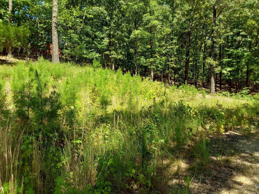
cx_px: 130
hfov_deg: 63.4
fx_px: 209
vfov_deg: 49.7
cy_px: 97
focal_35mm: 28
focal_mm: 2.91
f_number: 1.9
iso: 50
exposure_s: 1/741
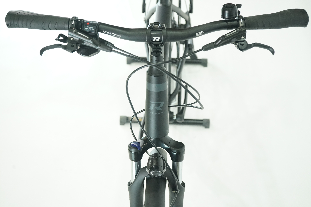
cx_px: 156
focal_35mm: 61
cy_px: 104
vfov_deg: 22.3
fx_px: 527
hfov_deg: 32.9
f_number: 6.3
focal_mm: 61
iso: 3200
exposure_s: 1/200
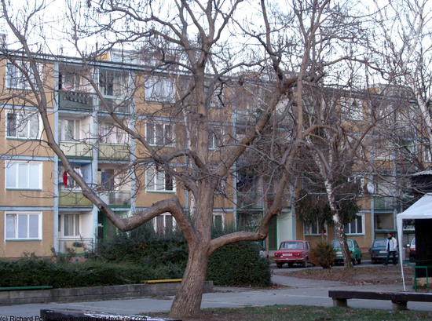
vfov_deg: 19.8
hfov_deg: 26.4
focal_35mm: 74
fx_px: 921
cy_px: 160
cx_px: 216
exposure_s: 1/80
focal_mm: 15.2
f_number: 3.8
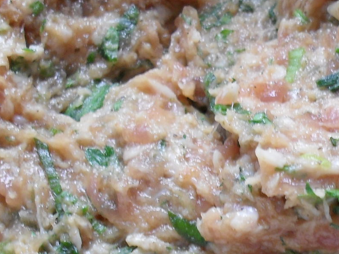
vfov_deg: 15.1
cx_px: 338
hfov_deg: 19.5
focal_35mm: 98
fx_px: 960
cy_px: 179
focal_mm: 6.3
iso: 100
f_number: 2.8
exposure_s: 1/30
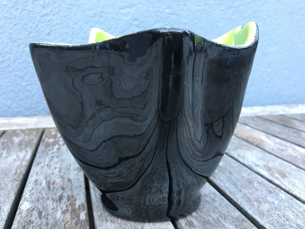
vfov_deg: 48.2
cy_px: 114
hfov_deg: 61.7
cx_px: 152
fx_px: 256
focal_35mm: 29
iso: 64
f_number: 2.2
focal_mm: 4.15
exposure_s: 1/17
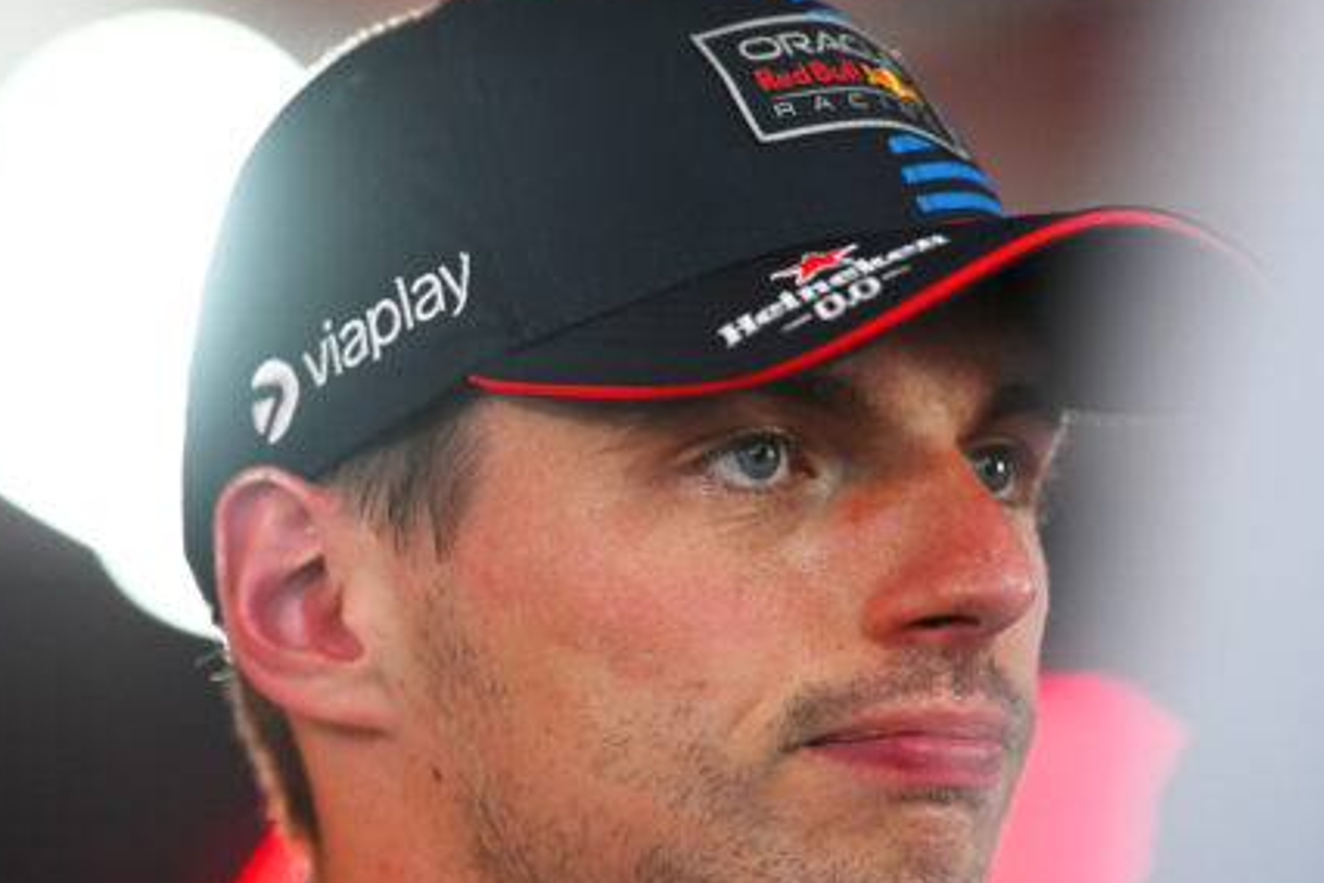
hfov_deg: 3.7
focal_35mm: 563
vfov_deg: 2.4
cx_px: 491
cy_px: 525
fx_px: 20704
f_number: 2.8
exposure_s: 1/500
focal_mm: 400
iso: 1600
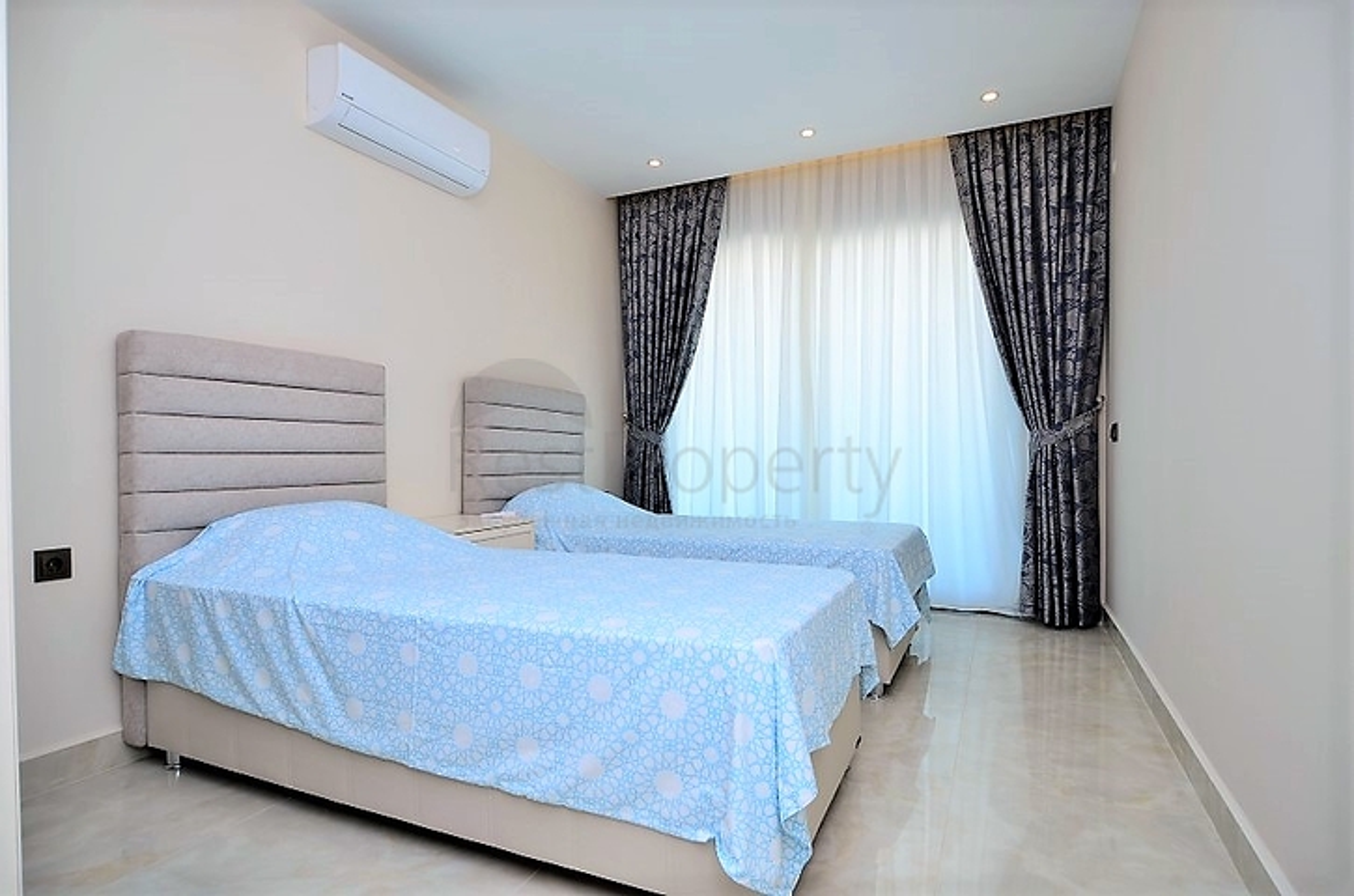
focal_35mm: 18
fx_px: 676
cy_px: 448
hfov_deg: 90.1
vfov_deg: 67.1
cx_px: 677
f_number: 4
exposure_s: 1/60
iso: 100
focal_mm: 12
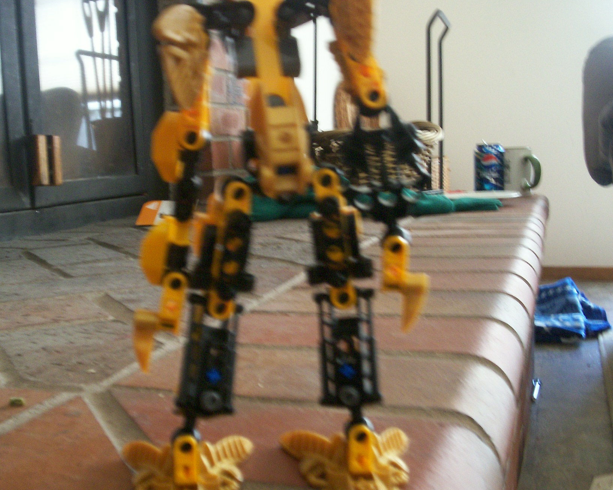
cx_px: 246
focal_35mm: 44
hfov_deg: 41.8
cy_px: 254
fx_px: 798
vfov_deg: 34.1
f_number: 4.5
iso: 140
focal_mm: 5.9
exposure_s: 1/13.4
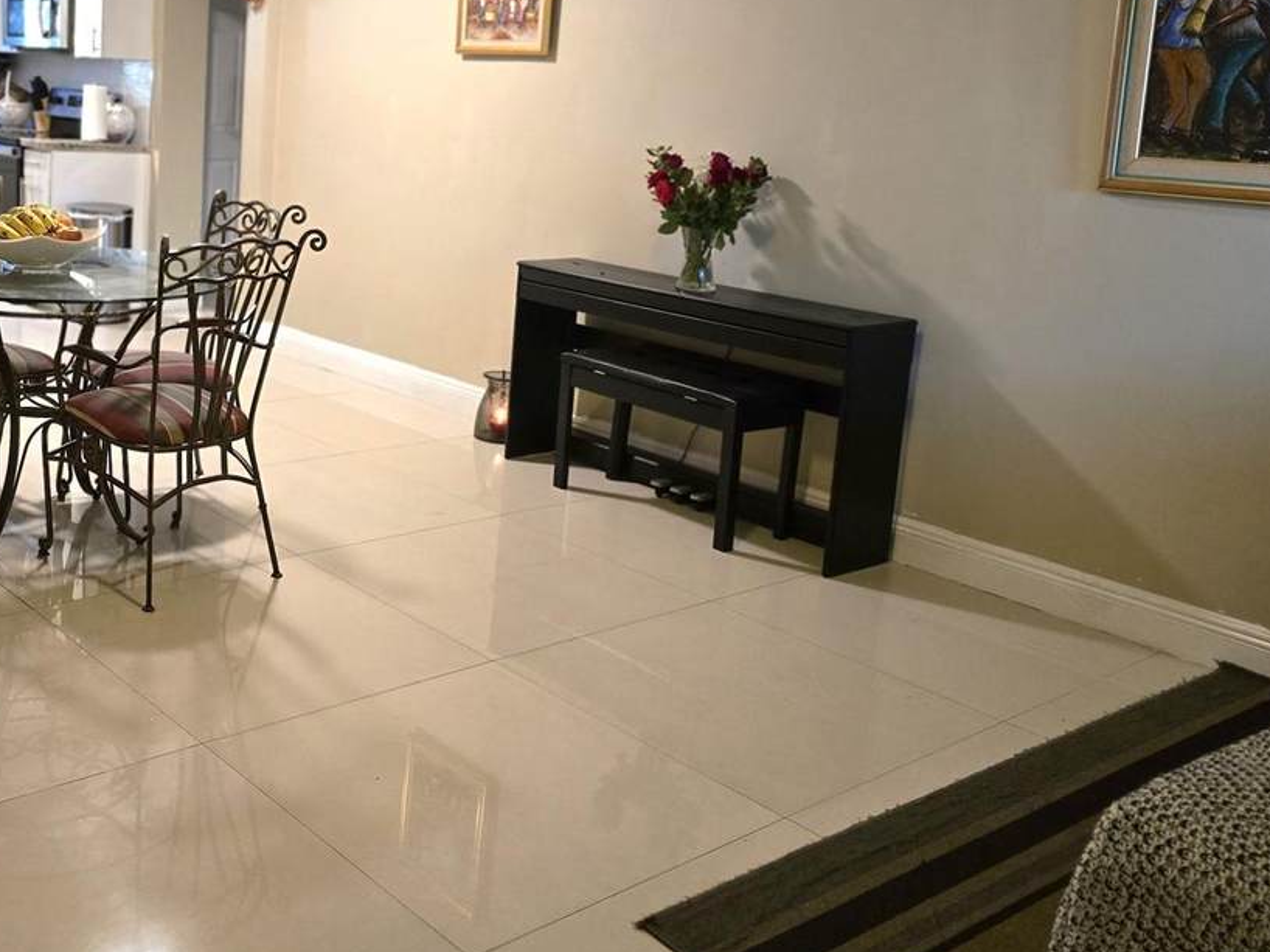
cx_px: 324
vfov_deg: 39.1
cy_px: 300
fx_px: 1320
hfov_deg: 49.4
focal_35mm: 36
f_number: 1.7
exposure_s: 1/120
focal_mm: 6.3
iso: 800
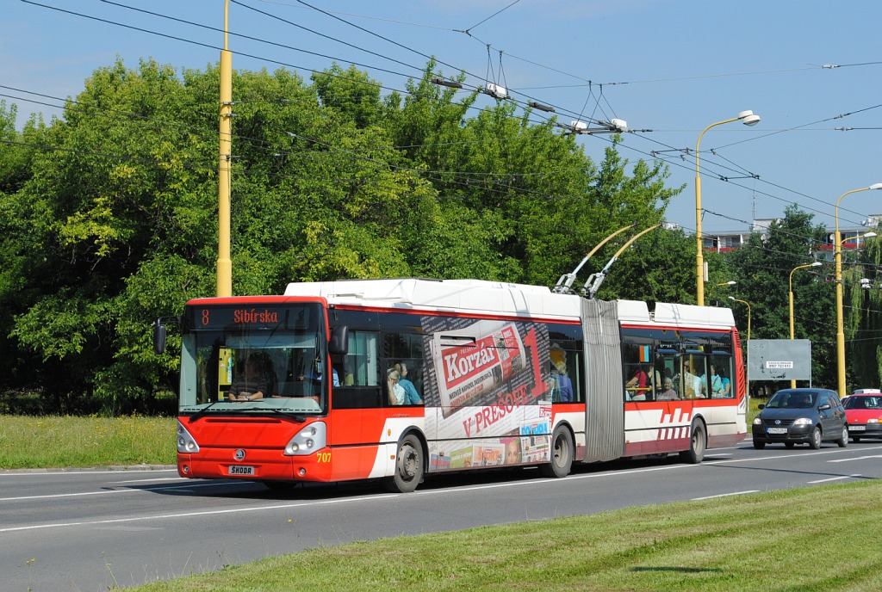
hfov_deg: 24.6
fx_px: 2026
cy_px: 296
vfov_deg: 16.6
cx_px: 441
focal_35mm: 82
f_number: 10
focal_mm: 55
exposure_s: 1/800
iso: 400
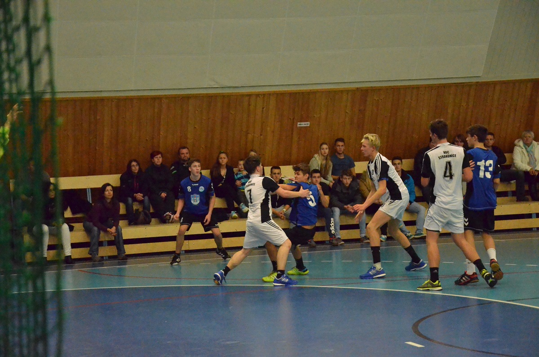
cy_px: 178
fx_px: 1479
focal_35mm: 99
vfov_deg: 13.8
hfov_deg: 20.7
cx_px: 270
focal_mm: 66
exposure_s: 1/800
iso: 6400
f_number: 5.3
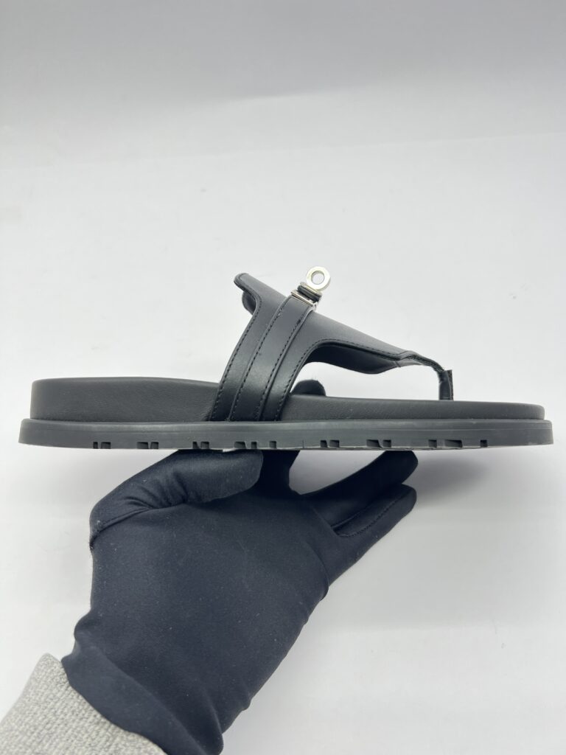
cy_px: 378
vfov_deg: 67.3
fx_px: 567
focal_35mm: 26
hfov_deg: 53.1
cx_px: 283
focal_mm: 5.7
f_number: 1.5
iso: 64
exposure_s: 1/100
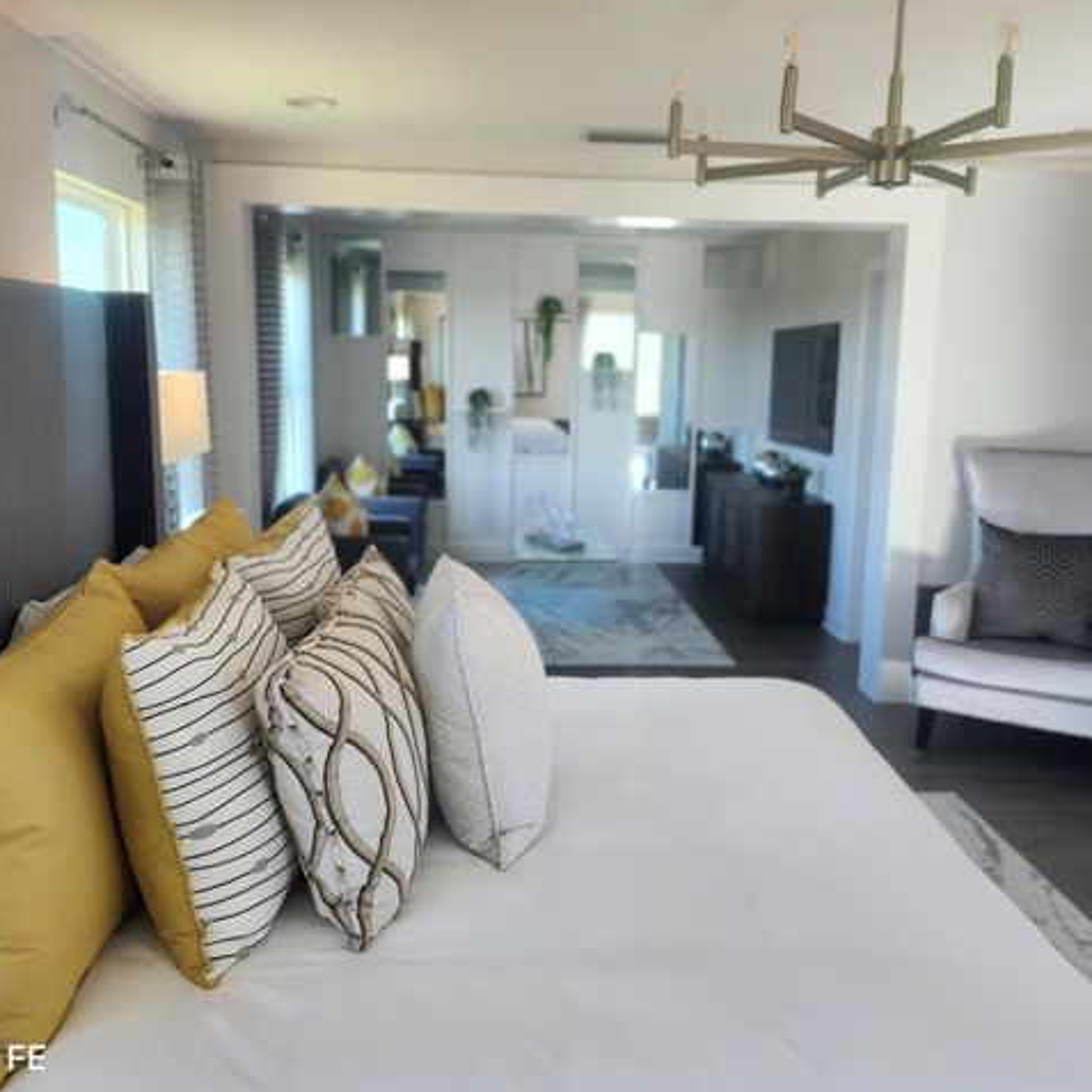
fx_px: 1071
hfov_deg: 54.0
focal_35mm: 30
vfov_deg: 54.0
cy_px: 545
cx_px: 544
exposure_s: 1/120
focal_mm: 5.54
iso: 125
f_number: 1.8
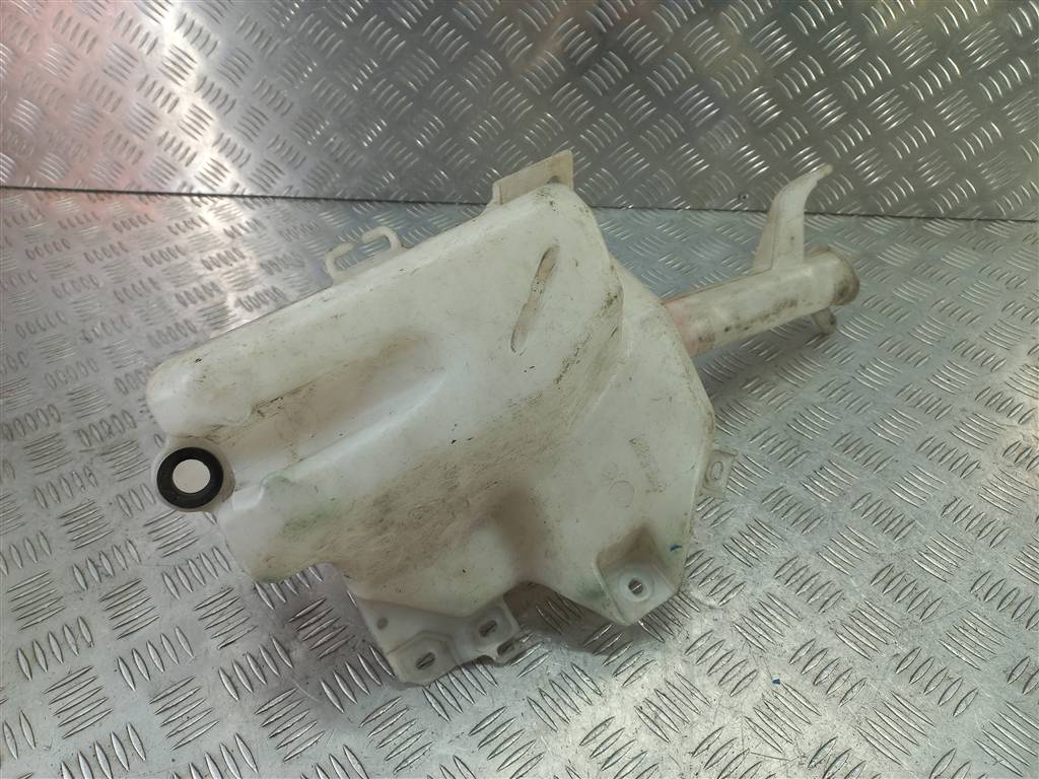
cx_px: 520
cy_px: 390
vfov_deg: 54.9
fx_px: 750
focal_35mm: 25
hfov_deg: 69.4
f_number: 1.8
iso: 50
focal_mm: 4.6
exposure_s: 1/50
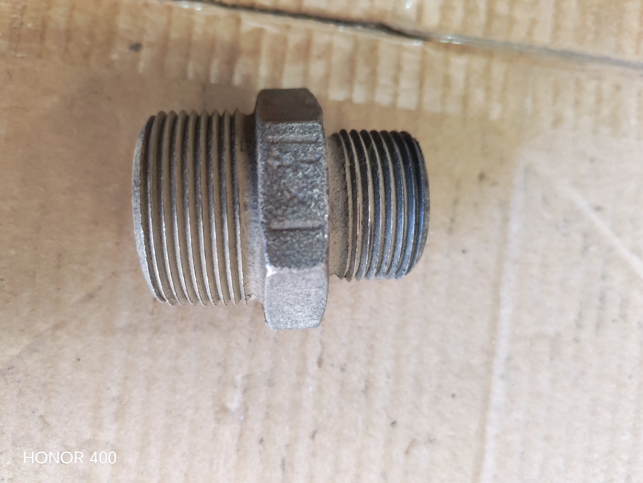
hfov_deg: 65.3
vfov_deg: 51.4
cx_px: 322
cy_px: 242
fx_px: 502
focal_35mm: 27
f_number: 1.9
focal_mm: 6.12
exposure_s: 1/100
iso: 1250
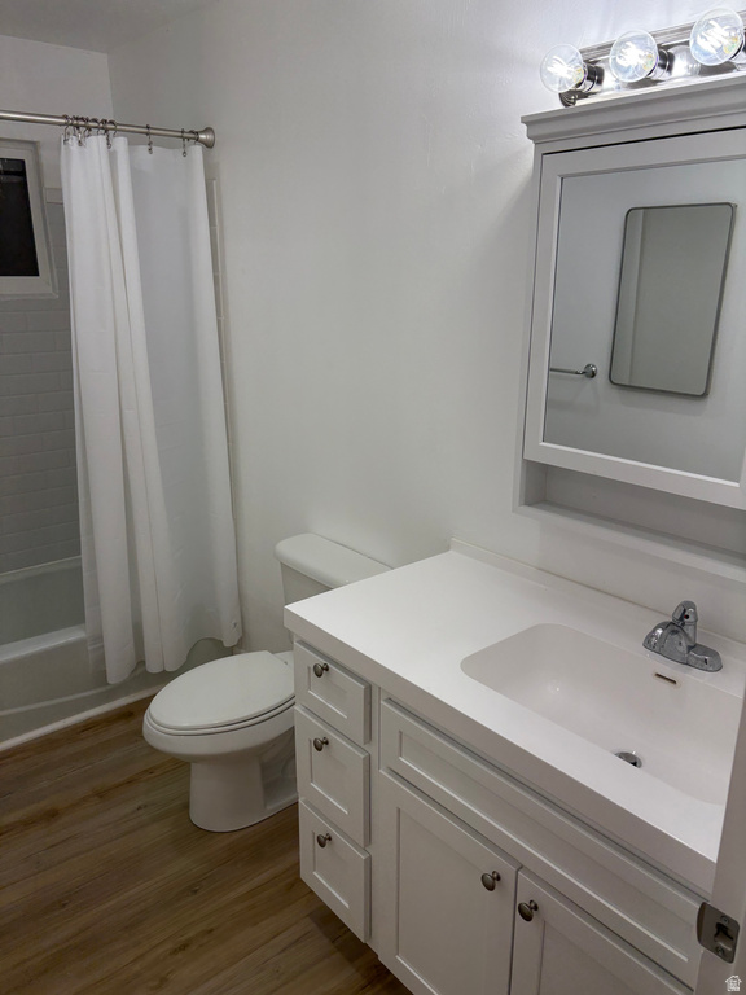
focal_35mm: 26
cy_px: 498
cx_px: 373
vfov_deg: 67.3
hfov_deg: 53.1
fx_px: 747
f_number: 1.6
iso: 50
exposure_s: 1/120
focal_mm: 5.96
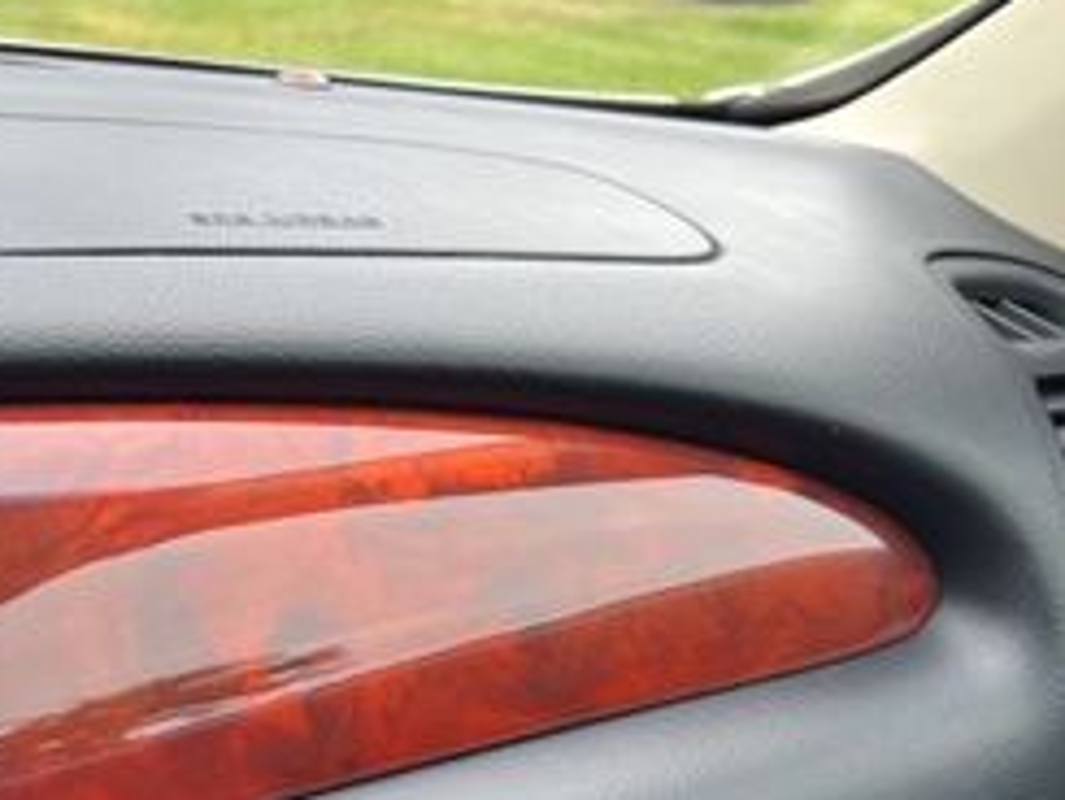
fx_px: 2093
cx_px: 317
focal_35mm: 68
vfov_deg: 20.9
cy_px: 809
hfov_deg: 28.3
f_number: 1.5
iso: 40
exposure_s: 1/201
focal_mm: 5.7
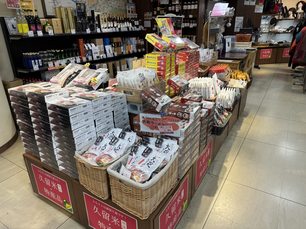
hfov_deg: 71.6
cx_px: 153
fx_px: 212
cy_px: 114
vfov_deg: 56.8
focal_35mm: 24
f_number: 1.78
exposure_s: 1/120
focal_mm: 6.86
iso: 64
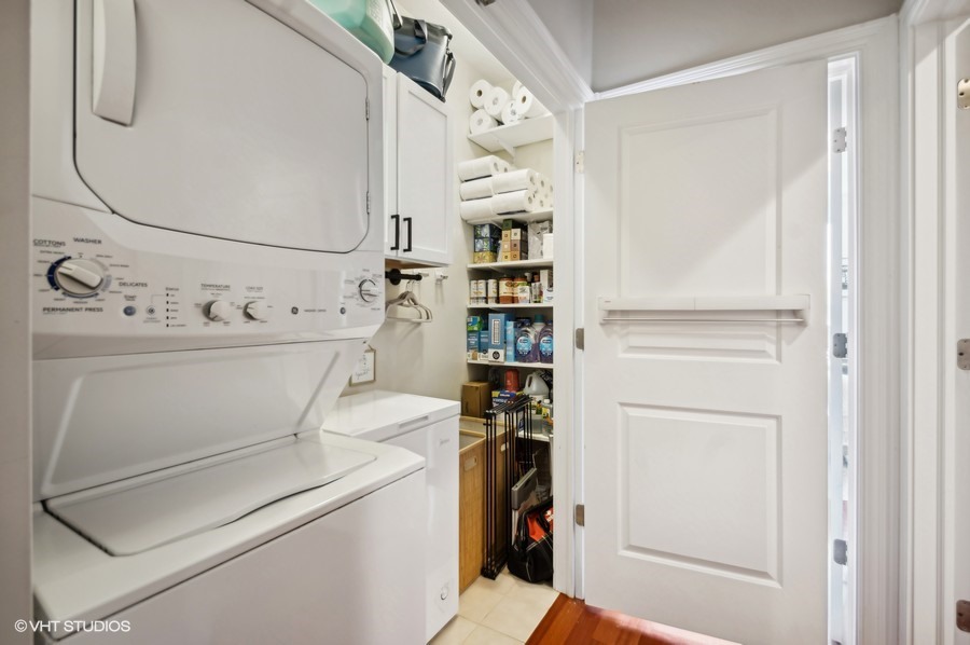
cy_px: 322
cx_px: 485
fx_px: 404
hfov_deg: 100.5
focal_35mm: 15
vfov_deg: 77.2
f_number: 11
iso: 100
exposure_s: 1.3
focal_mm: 10
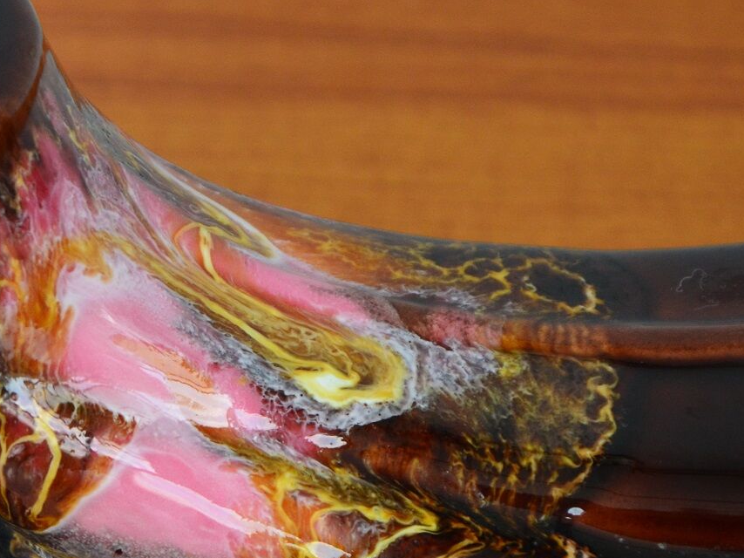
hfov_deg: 5.7
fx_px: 7501
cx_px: 24
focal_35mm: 349
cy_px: 373
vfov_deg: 4.3
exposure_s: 1/125
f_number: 9
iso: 800
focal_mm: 105
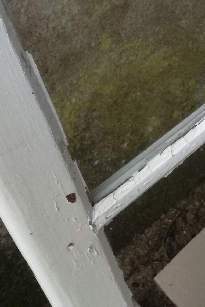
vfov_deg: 26.4
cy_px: -9
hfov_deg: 17.5
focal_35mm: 72
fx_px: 615
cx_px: 284
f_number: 2
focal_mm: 3.79
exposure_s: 1/50
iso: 80
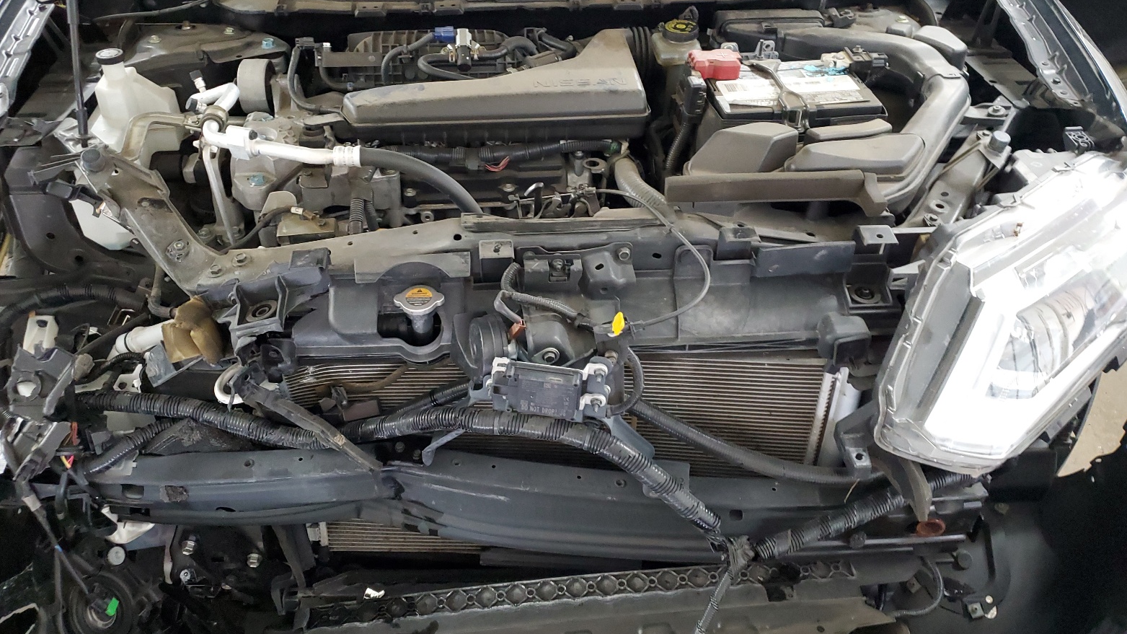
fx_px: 867
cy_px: 280
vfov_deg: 40.1
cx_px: 554
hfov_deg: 66.1
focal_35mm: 29
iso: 316
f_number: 1.5
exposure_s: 1/17
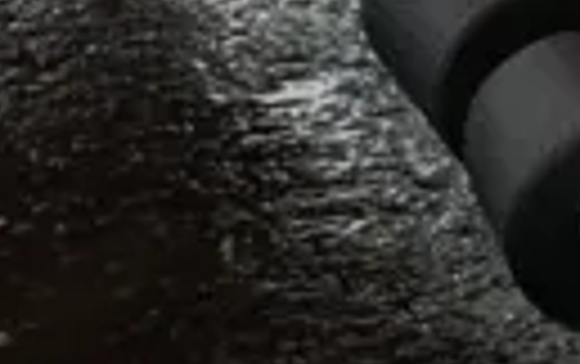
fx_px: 4163
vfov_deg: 4.8
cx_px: 1259
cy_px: -777
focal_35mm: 263
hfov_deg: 7.6
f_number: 10
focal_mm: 20
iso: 200
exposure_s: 1/160
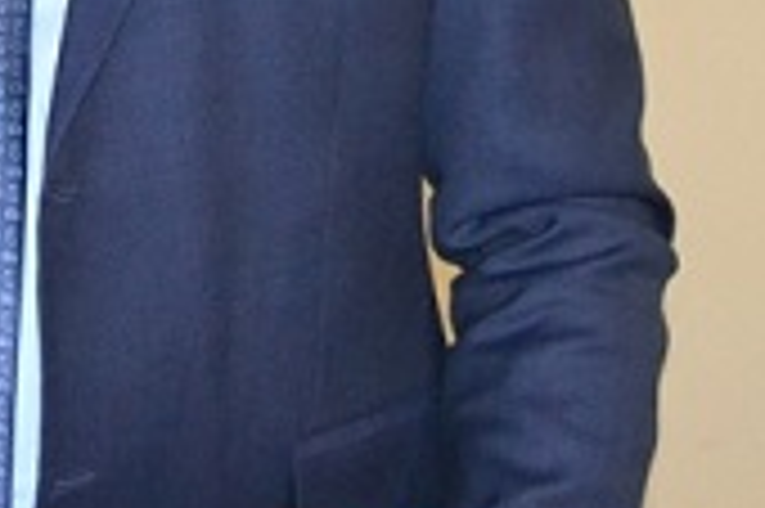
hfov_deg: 12.7
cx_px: 122
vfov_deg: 8.3
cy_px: -256
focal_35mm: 161
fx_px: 3418
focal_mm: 26
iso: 2800
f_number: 4
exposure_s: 1/60
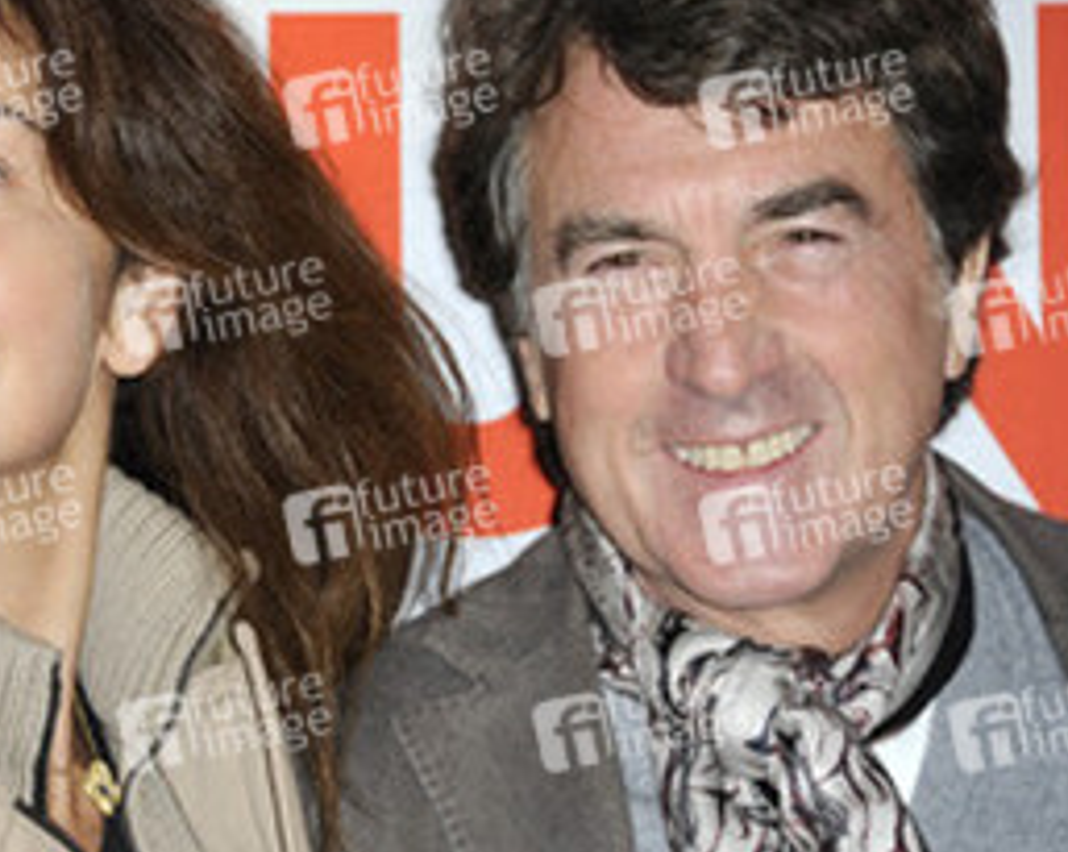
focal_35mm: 379
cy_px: 411
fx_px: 11966
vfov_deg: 4.1
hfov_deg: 5.1
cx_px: 281
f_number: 6.3
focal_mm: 230
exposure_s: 1/160
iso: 800
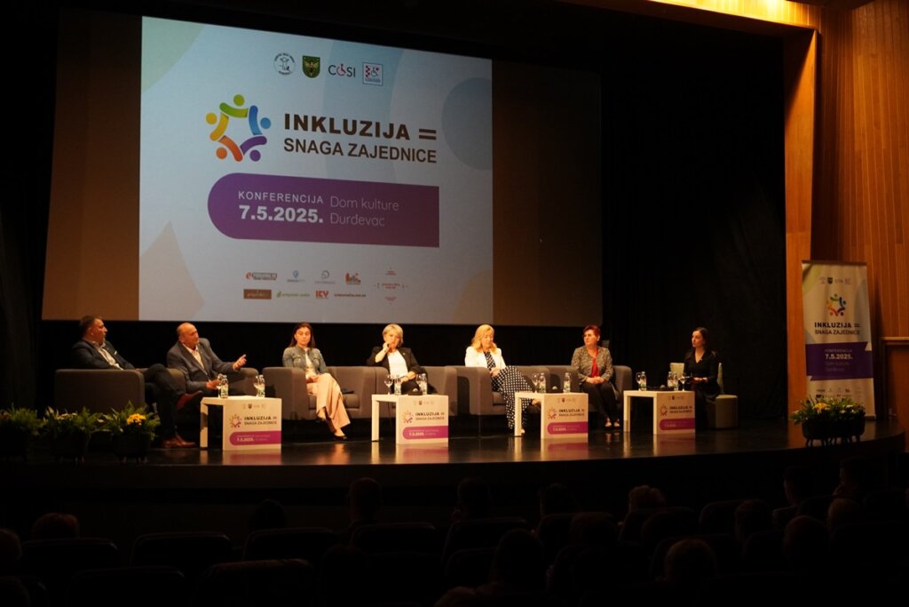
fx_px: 1326
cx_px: 454
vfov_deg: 25.8
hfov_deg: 37.8
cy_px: 304
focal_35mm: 52
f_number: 1.8
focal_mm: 35
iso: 1600
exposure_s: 1/60
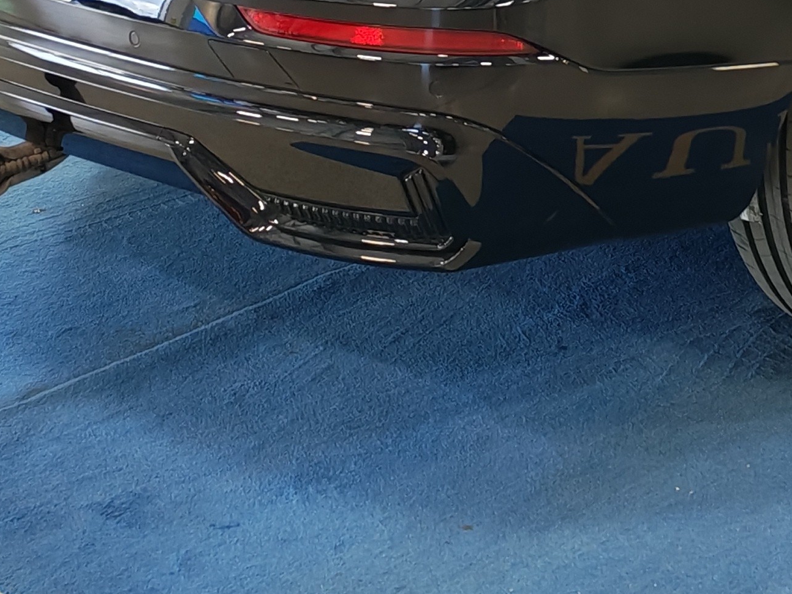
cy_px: -121
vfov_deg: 15.0
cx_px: 756
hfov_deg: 20.1
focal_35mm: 95
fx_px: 2174
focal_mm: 6.12
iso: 125
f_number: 1.9
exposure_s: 1/100
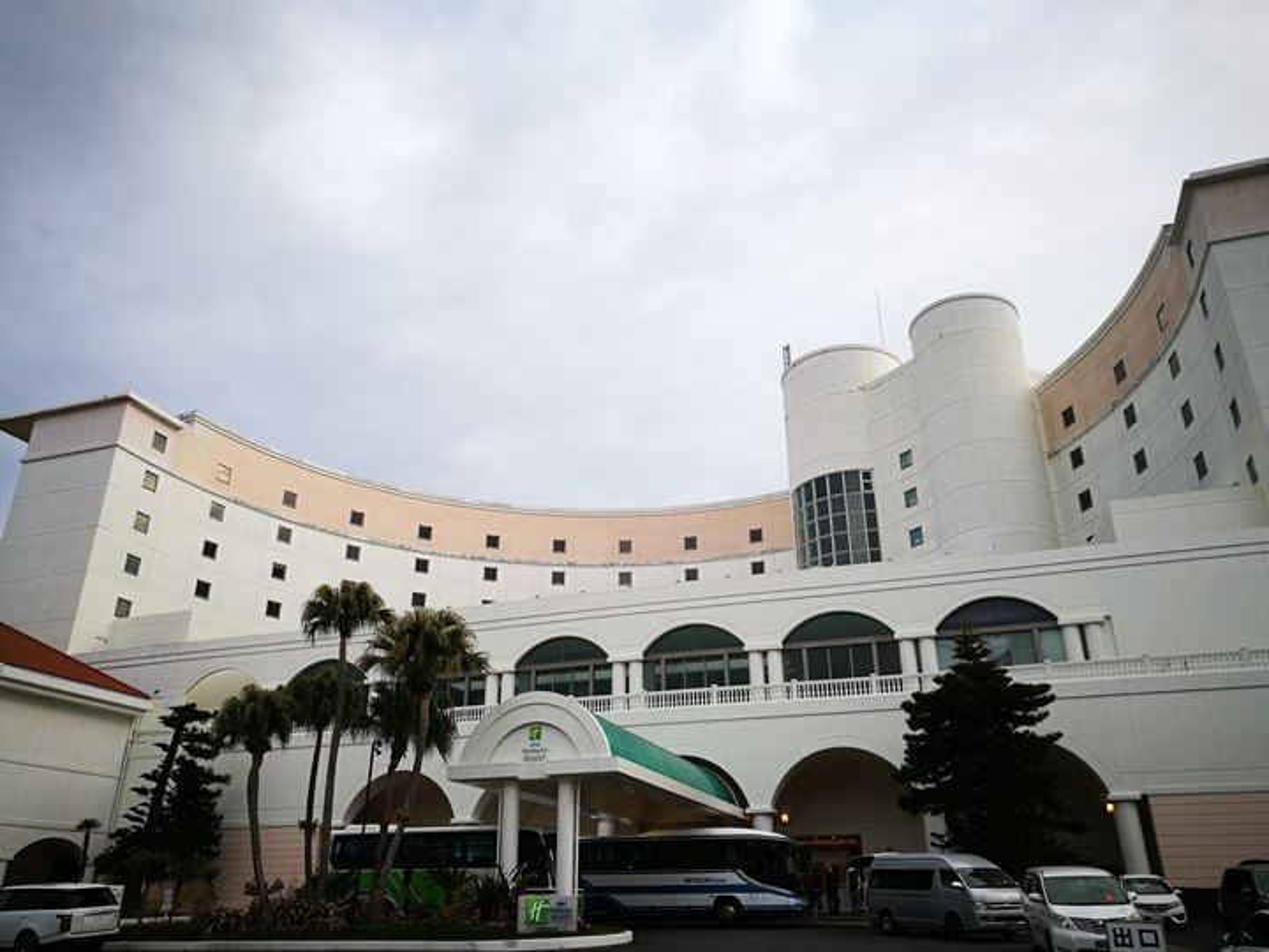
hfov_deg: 65.3
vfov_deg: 51.4
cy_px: 476
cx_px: 634
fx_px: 990
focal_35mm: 27
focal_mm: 4.5
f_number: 2.2
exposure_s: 1/120
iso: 80
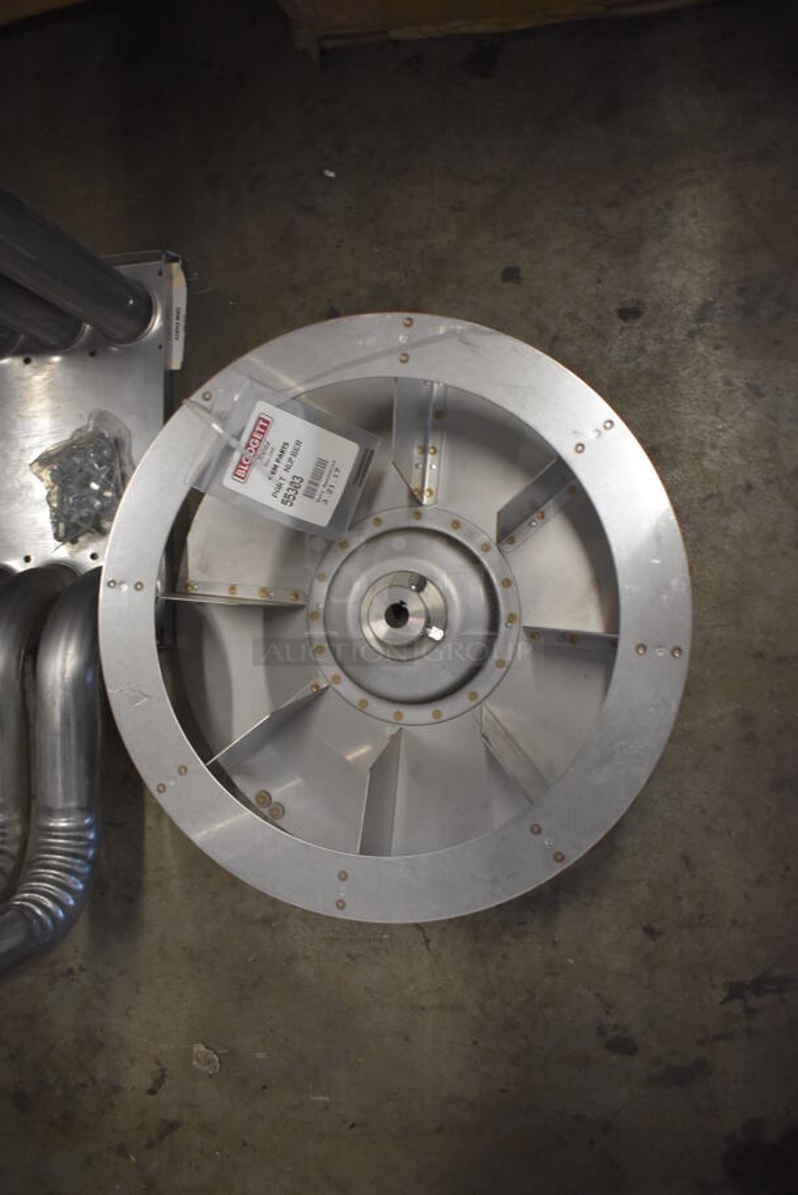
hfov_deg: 48.0
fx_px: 896
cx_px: 399
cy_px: 598
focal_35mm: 27
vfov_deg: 67.3
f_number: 3.5
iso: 2000
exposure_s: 1/125
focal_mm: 18
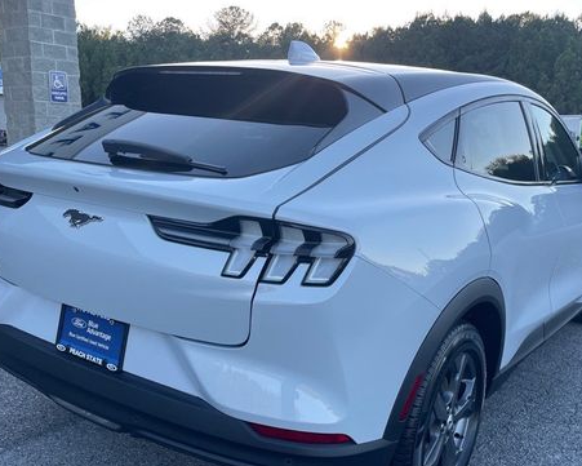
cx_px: 312
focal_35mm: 36
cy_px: 288
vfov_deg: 40.9
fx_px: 620
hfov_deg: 50.2
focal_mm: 4.2
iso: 32
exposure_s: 1/316
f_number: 1.6
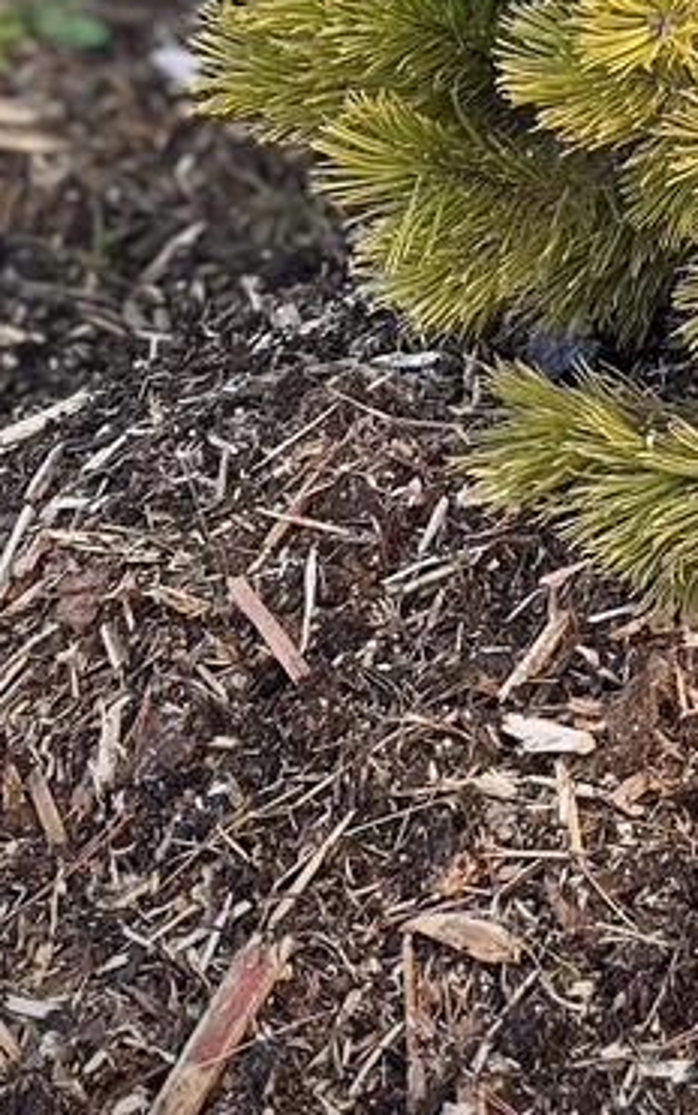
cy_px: -772
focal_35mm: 96
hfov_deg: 12.2
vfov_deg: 18.1
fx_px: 2921
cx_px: 1372
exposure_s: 1/123
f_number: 1.78
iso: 64
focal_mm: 6.86
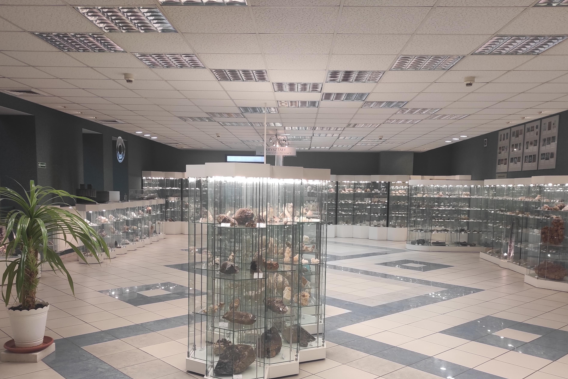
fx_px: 505
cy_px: 240
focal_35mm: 32
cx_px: 279
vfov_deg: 40.8
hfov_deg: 58.7
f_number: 1.89
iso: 152
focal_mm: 5.43
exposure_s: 1/50
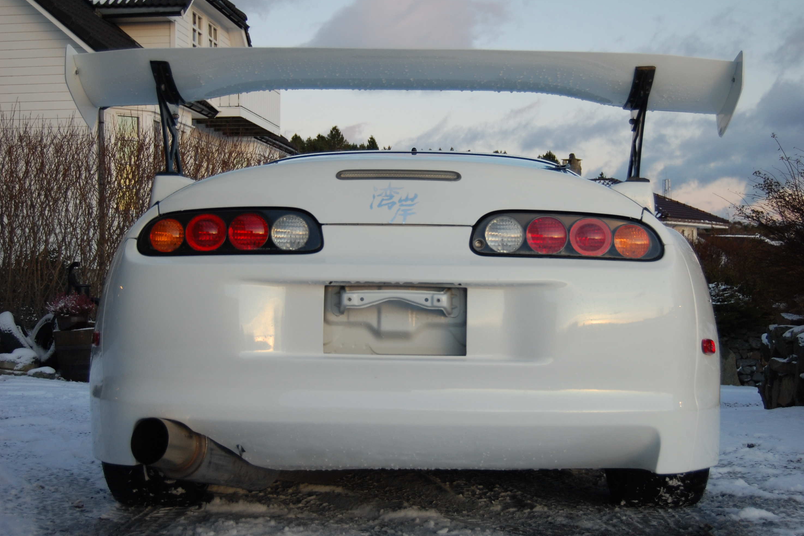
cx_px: 410
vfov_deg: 28.3
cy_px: 272
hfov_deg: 41.5
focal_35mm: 48
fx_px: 1061
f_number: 4.5
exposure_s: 1/160
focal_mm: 31
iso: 400
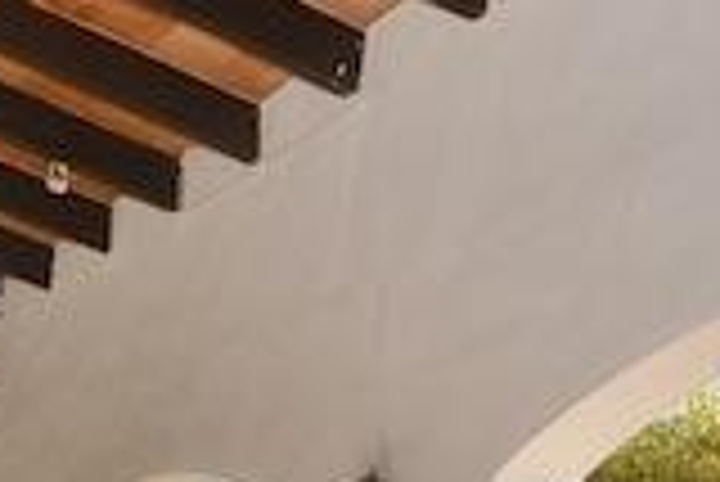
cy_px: 691
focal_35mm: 75
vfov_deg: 16.8
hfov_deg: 26.1
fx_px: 1501
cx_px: 76
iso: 100
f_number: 6.3
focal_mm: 10
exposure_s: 1/160
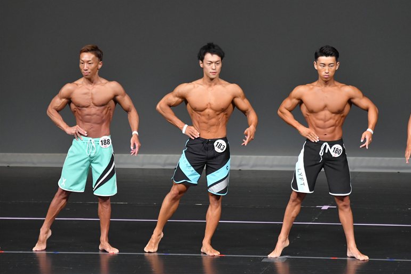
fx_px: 3618
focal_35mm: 317
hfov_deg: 6.5
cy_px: 137
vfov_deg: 4.3
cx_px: 206
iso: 4000
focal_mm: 210
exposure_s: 1/400
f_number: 5.6
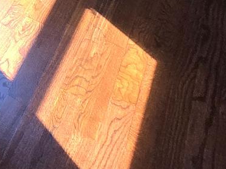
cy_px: -279
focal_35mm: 71
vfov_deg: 13.0
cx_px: -327
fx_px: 463
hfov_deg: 14.8
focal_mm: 2.2
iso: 80
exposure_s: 1/60
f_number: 2.2
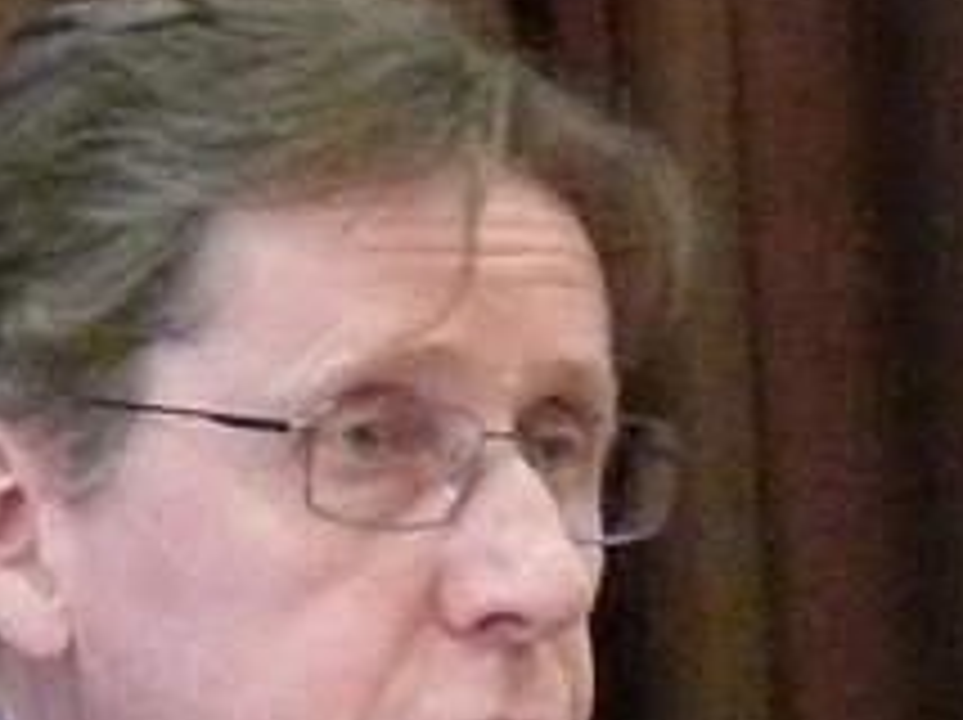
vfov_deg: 2.1
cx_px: 342
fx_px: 19646
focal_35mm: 707
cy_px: 1026
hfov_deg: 2.8
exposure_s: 1/15
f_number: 3.6
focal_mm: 22.4
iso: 800
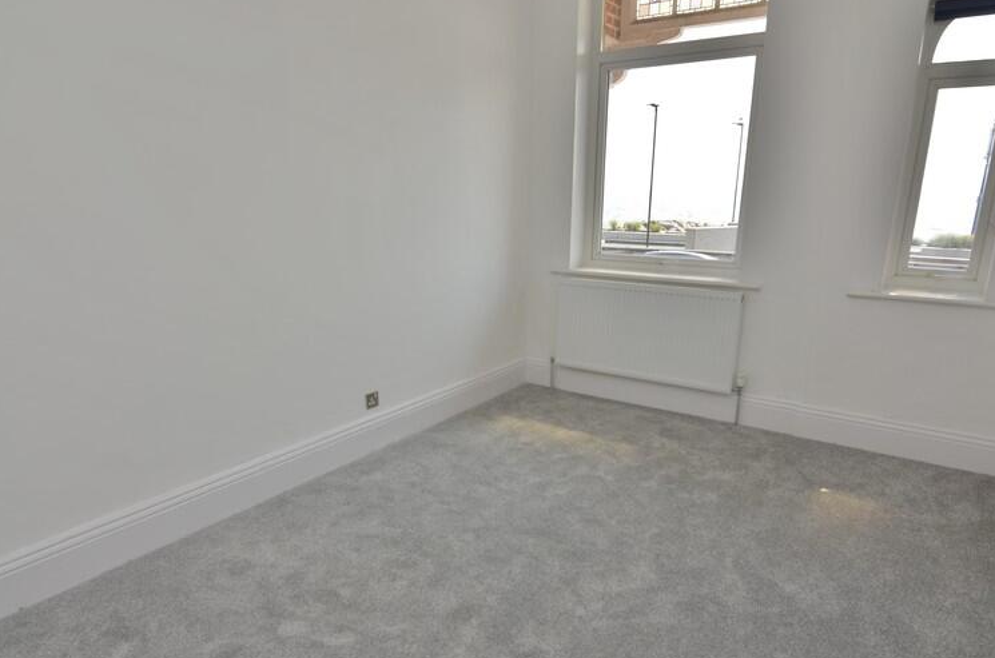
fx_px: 626
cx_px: 486
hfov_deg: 77.0
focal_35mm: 23
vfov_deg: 55.1
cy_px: 392
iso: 100
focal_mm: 11
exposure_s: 1/125
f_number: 5.6
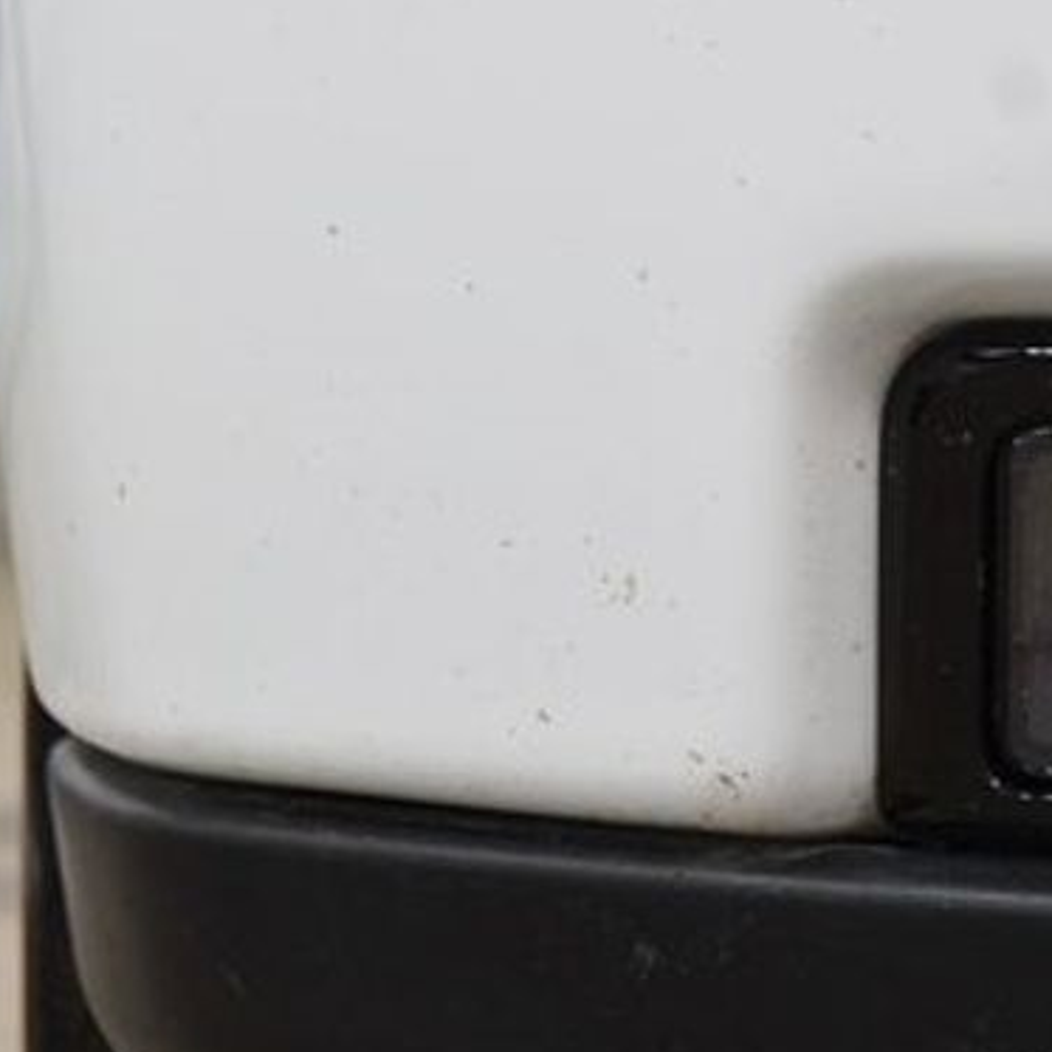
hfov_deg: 7.1
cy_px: 498
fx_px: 8424
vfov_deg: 7.1
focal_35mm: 245
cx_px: 1374
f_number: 7.1
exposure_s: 1/30
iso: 1000
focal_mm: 70
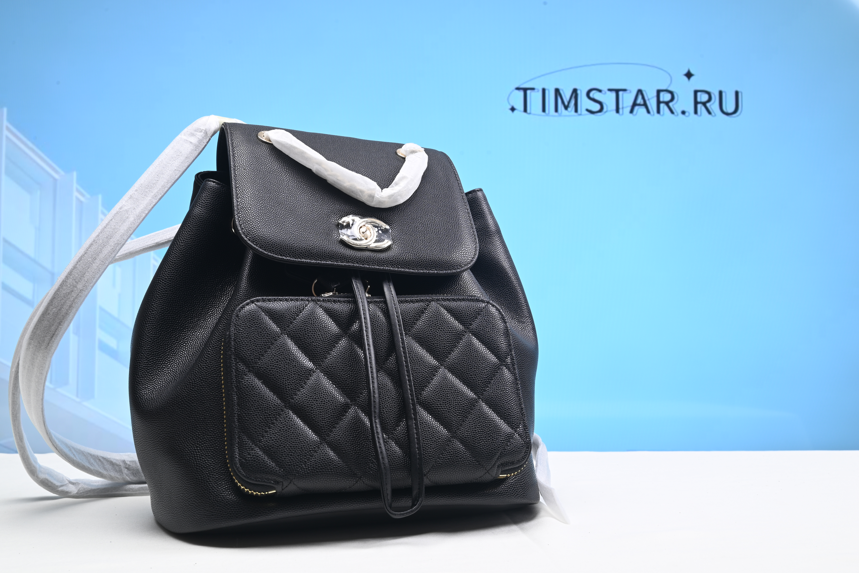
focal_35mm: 39
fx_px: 931
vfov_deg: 34.2
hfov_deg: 49.5
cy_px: 286
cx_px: 430
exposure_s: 1/2
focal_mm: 39
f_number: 16
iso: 110
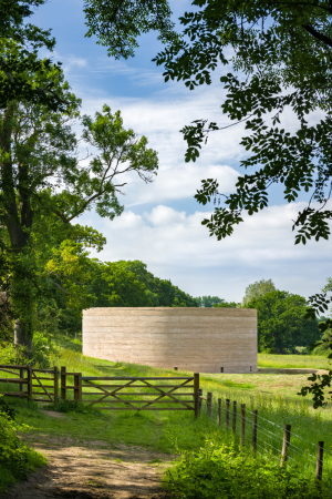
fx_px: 968
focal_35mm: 70
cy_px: 250
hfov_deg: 19.5
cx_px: 166
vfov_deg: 28.8
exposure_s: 1/30
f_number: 11
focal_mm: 70
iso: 100
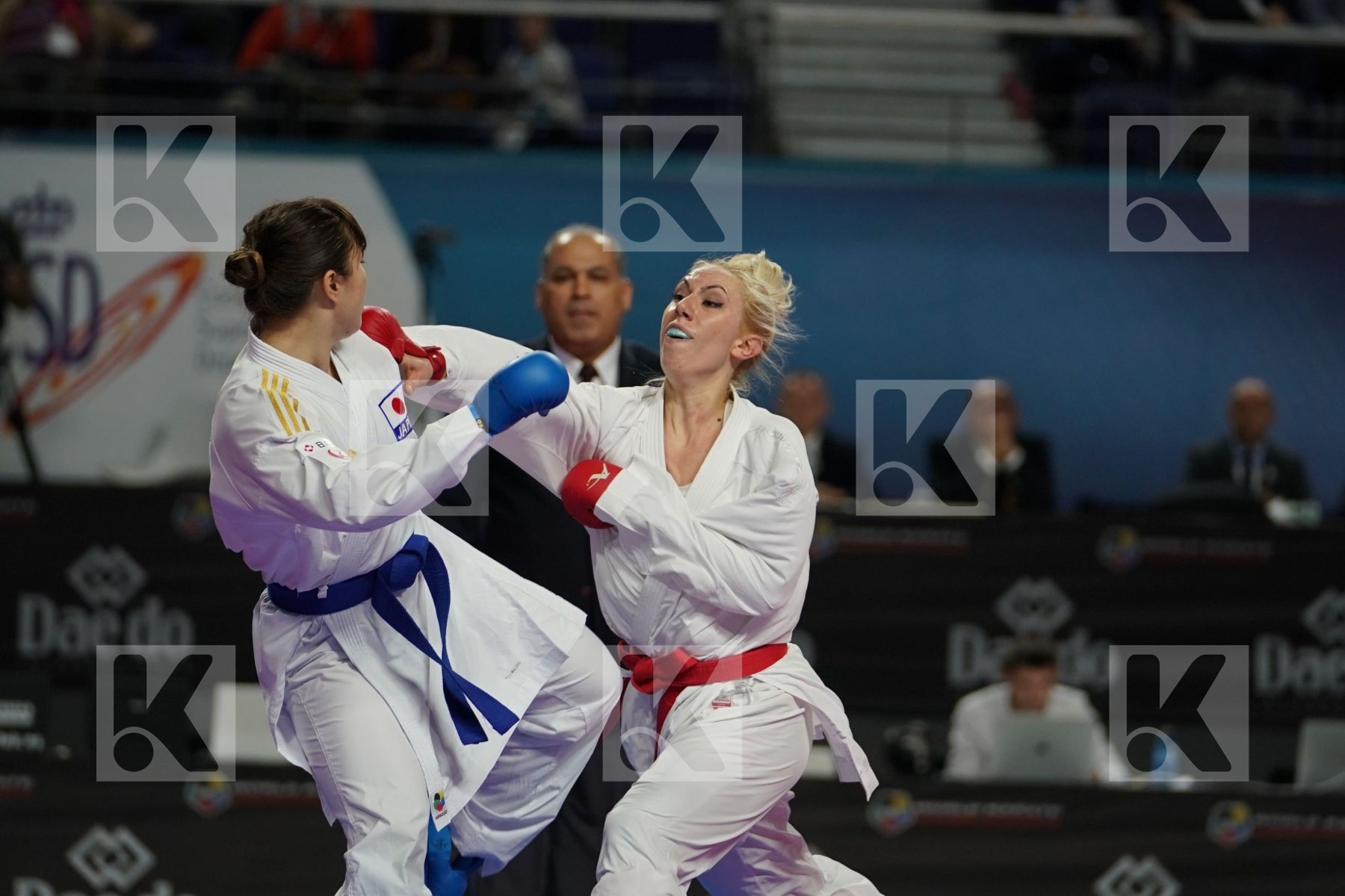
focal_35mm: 238
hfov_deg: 8.7
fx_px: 8891
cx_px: 672
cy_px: 448
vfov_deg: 5.8
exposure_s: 1/1000
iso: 1000
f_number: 2.8
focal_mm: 159
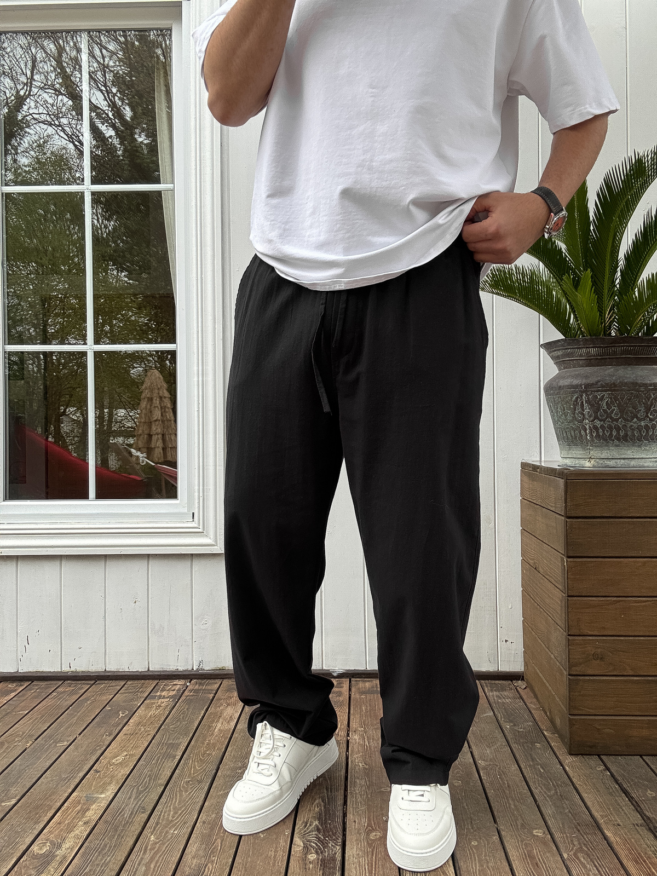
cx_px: 328
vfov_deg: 60.0
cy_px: 438
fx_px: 759
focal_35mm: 30
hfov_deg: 46.8
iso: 20
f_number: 1.9
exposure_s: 1/120
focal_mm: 2.69
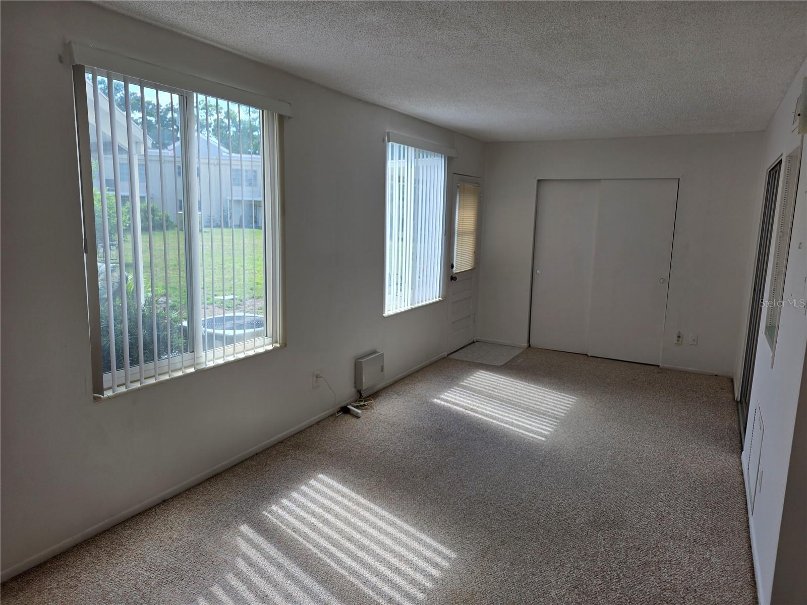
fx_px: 536
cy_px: 302
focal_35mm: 23
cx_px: 404
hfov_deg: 73.9
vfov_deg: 58.9
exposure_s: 1/359
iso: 32
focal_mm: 6.25
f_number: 1.7
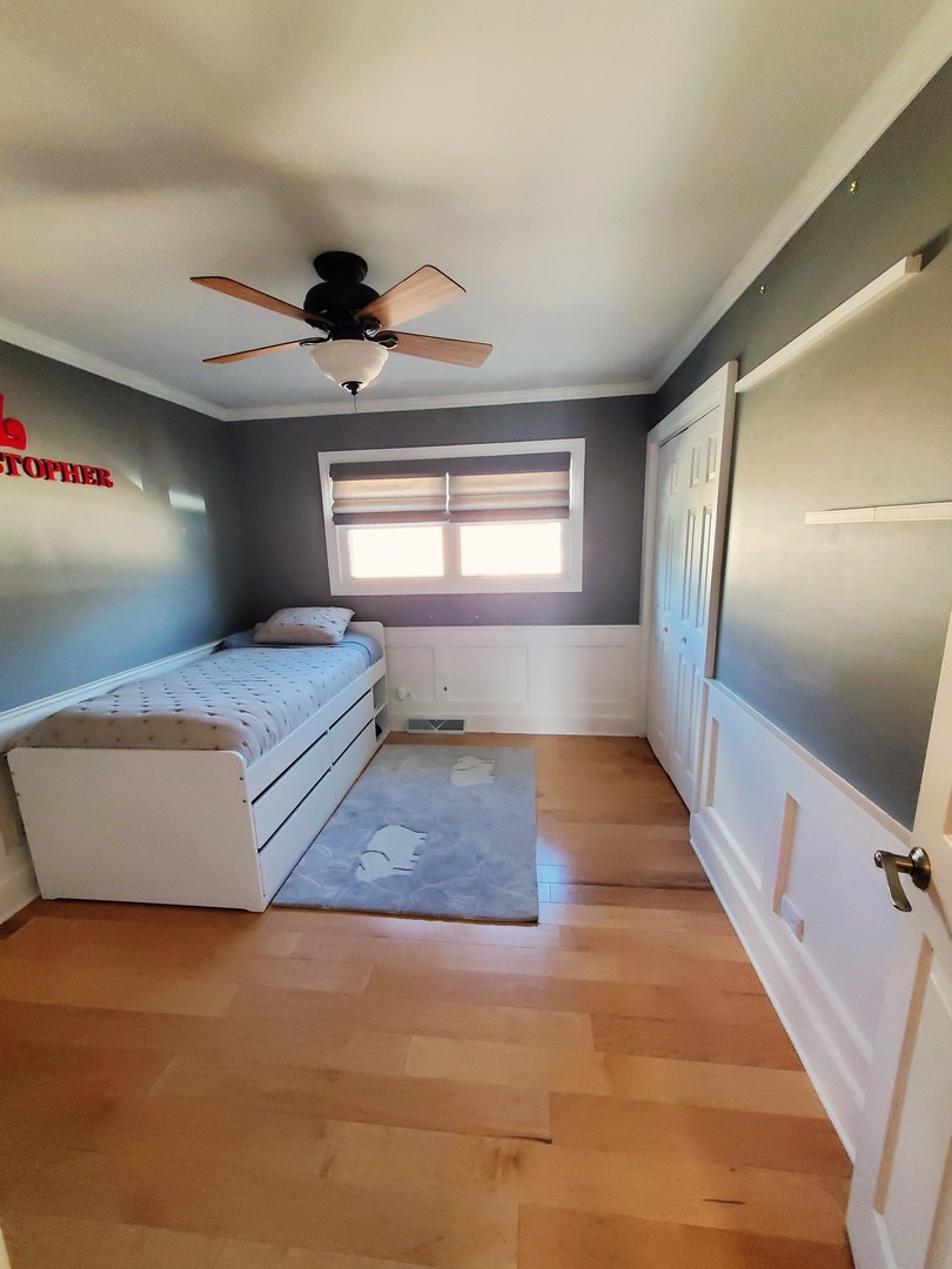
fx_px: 477
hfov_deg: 89.9
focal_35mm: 13
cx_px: 476
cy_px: 634
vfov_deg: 106.2
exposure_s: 1/60
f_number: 2.2
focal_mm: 1.8
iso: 320
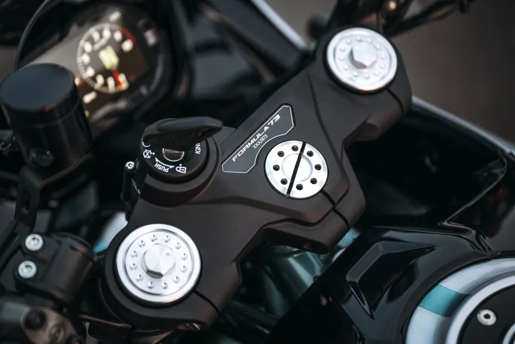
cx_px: 258
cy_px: 172
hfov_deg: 33.9
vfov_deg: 23.0
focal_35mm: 59
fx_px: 844
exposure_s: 1/60
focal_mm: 59
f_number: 2.8
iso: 100
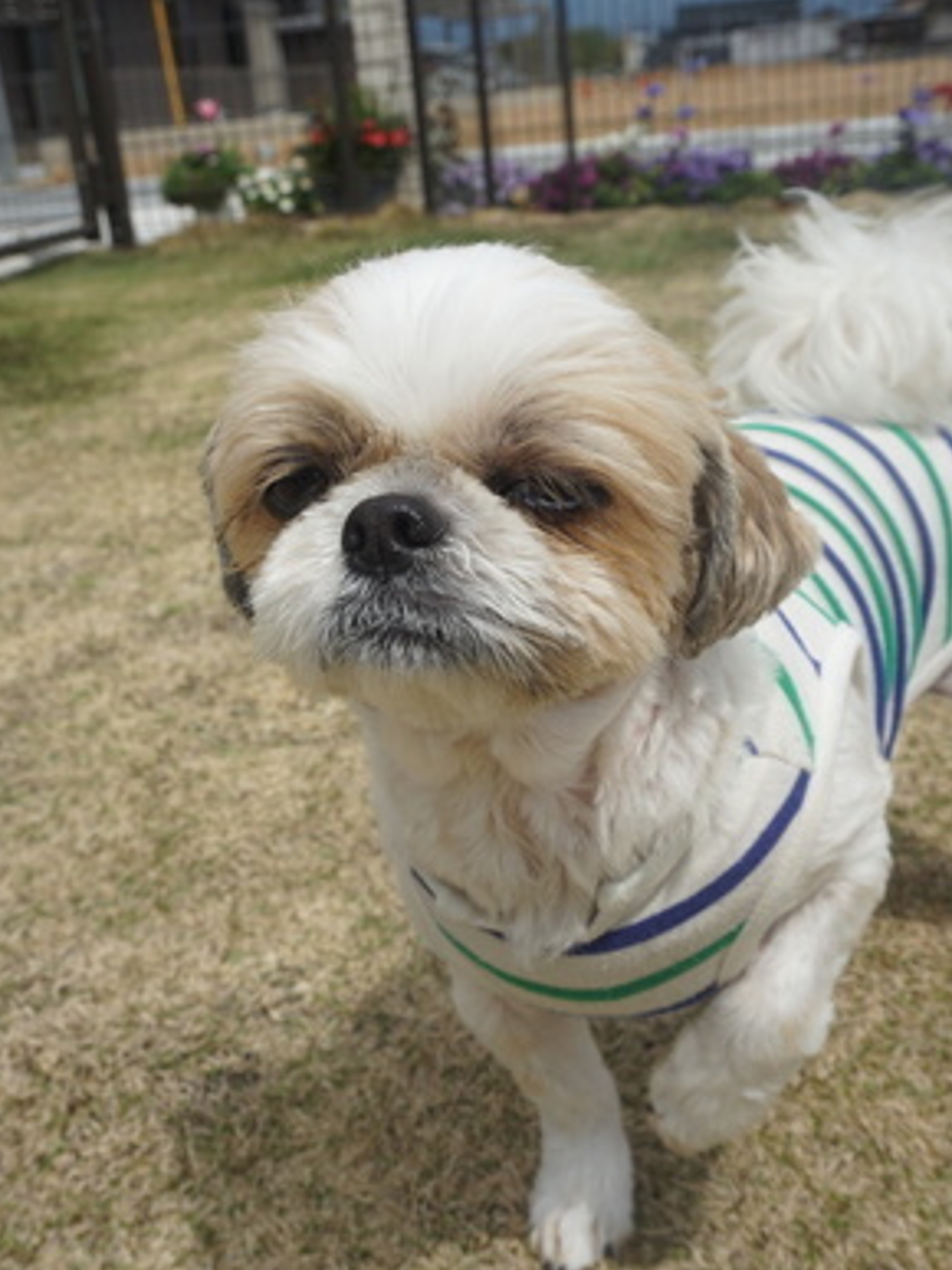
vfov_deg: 48.3
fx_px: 1415
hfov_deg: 37.2
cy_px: 601
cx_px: 483
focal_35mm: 39
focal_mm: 23
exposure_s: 1/250
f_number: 9
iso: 100
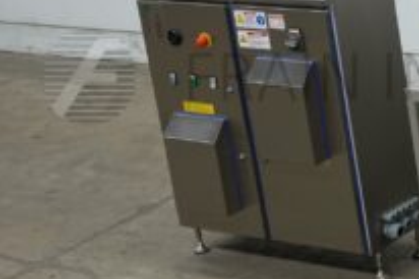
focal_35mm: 158
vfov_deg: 8.7
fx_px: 1837
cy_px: 107
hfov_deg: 12.8
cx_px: 472
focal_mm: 23.86
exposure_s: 1/80
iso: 320
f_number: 4
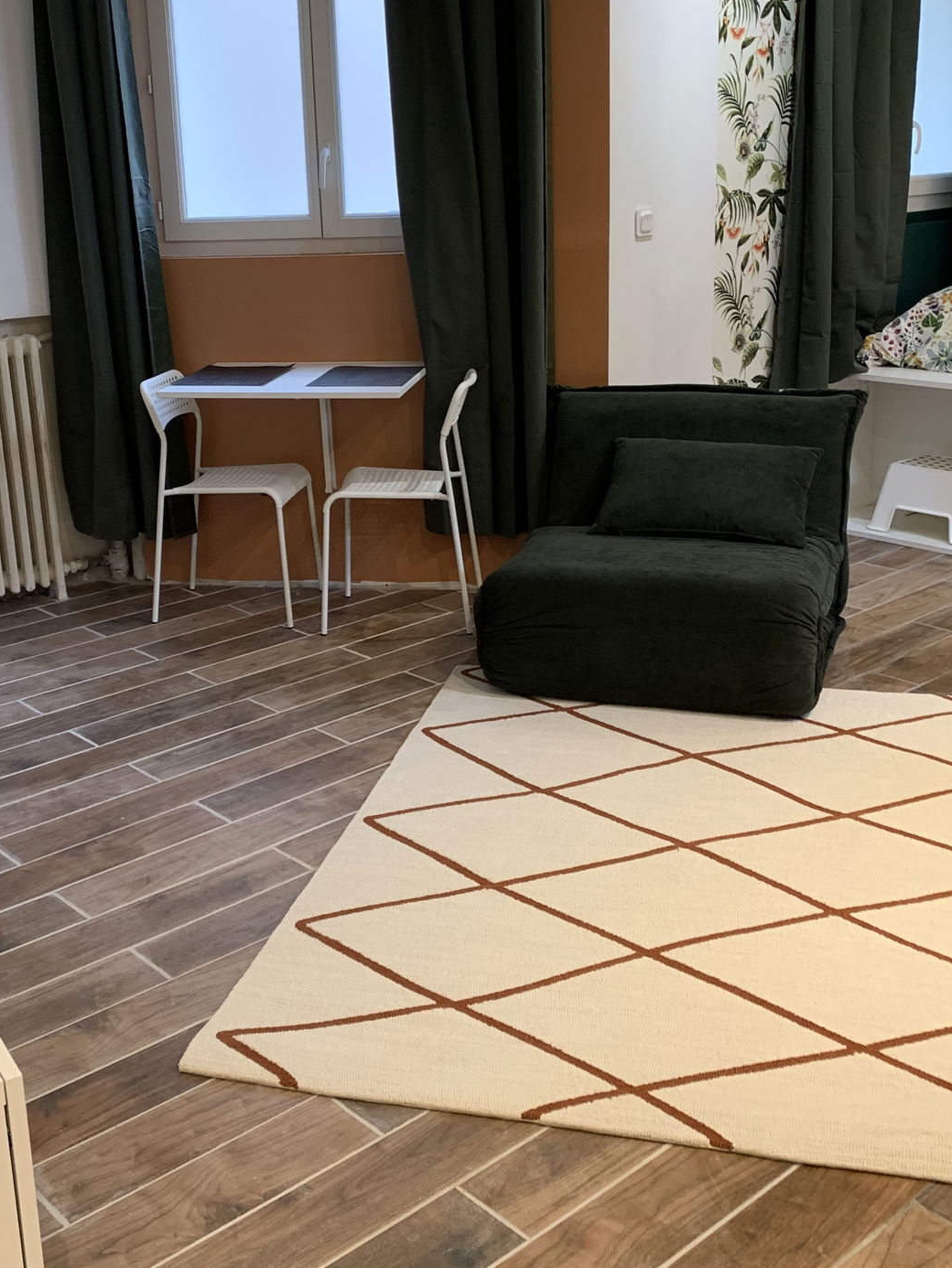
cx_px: 384
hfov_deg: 35.9
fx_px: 1466
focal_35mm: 40
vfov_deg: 46.6
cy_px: 533
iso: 160
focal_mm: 4.25
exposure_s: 1/60
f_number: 1.8
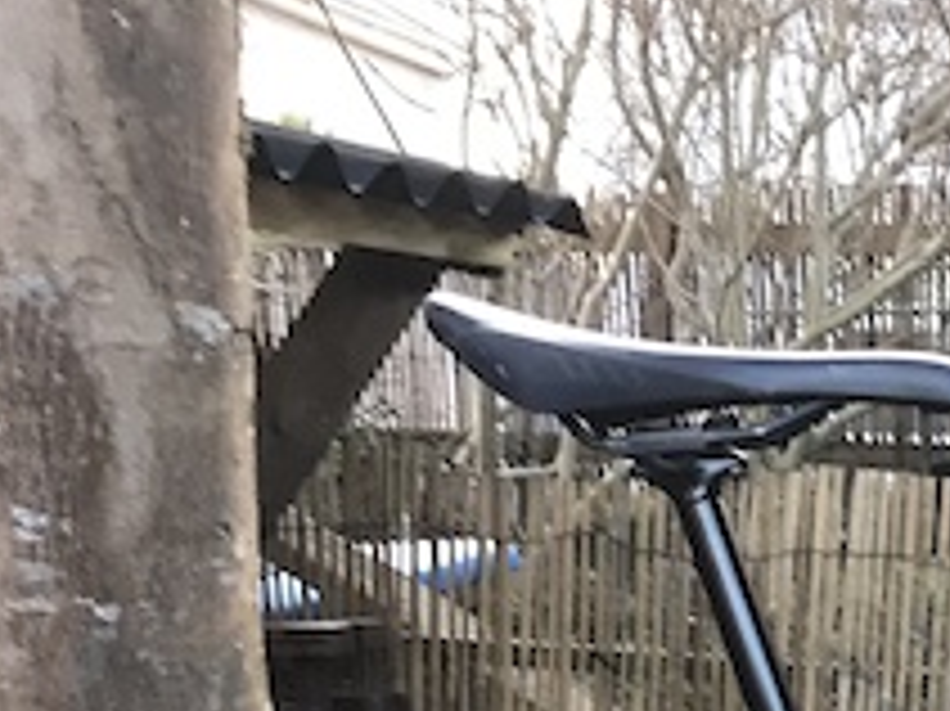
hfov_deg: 17.2
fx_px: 2907
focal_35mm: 106
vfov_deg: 12.9
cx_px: 1310
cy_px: 1197
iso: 40
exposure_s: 1/100
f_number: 1.8
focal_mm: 3.99
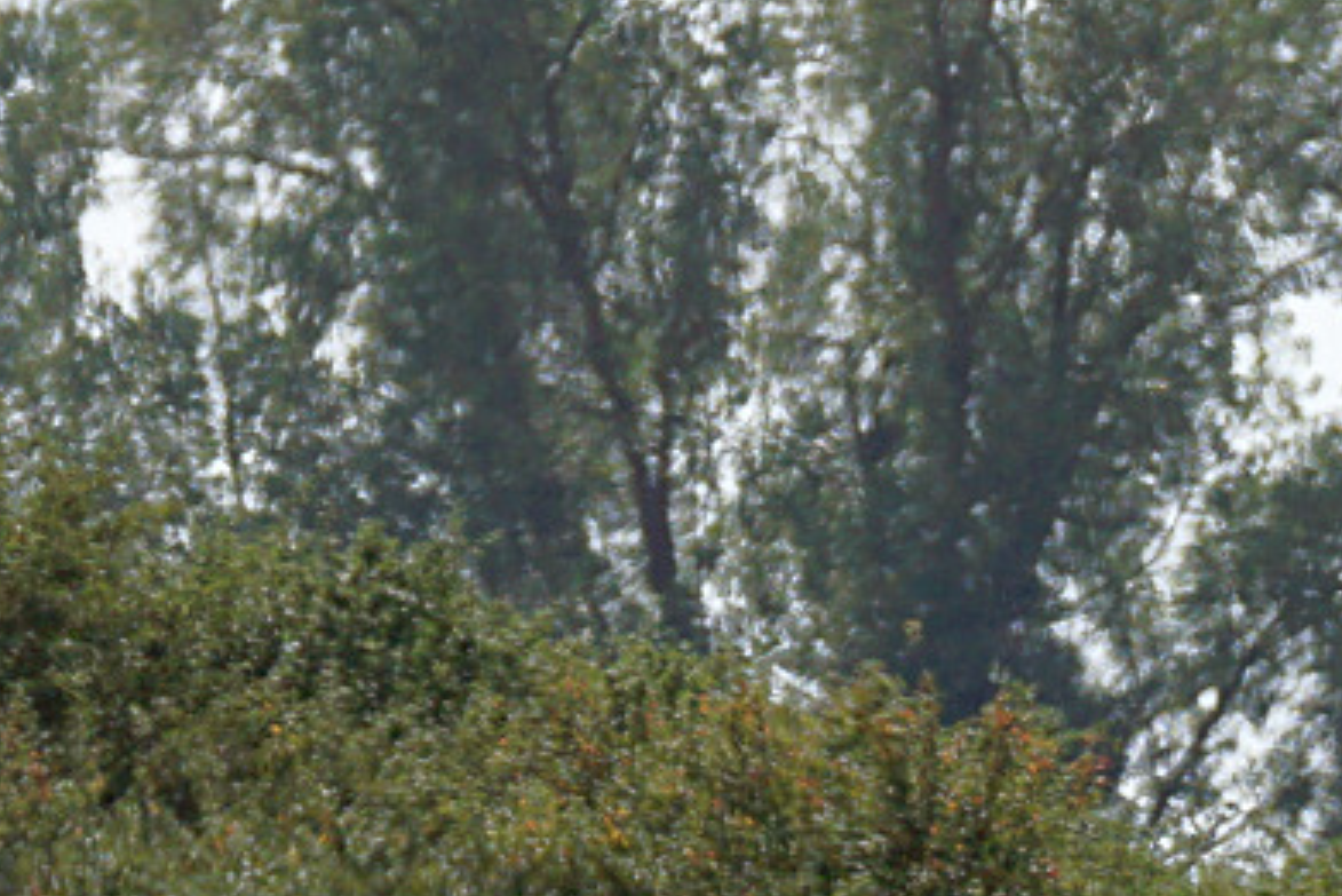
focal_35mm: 2072
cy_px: 1150
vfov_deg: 0.7
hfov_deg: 1.0
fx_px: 77264
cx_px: 947
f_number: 6.3
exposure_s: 1/1000
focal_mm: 300
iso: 200
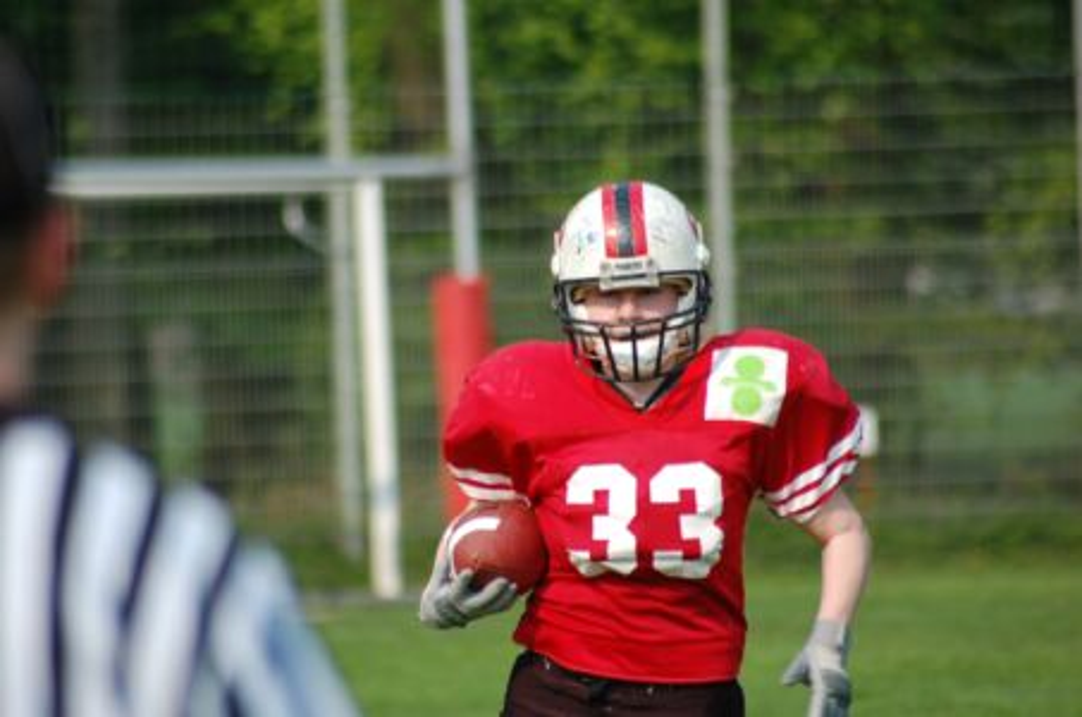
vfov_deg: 3.0
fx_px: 13496
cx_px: 541
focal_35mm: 450
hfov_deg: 4.6
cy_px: 358
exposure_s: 1/1000
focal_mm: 300
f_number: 5.6
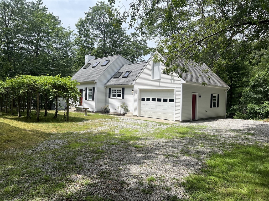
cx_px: 134
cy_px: 100
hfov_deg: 67.3
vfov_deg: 53.1
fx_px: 202
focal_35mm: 26
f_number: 1.5
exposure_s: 1/3165
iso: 50
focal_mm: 5.7
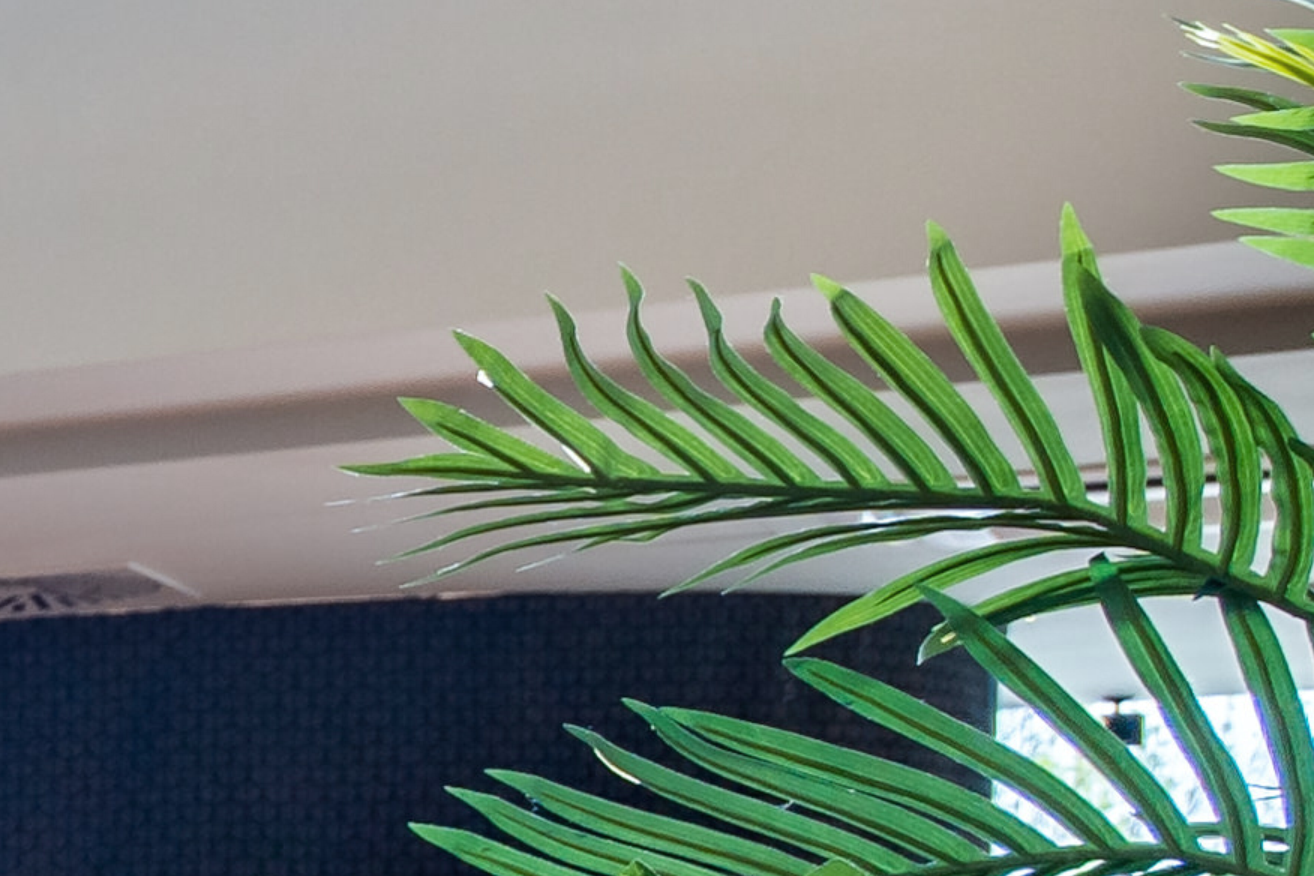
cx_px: -3628
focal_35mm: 136
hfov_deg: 8.7
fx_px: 4964
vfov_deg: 8.0
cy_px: 3022
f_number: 8
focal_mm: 17
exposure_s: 1/15
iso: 100
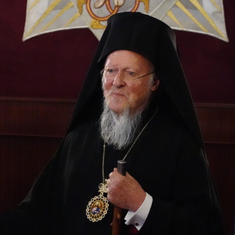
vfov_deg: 9.3
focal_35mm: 187
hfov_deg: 9.3
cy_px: 149
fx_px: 1436
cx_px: 25
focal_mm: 105
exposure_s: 1/1000
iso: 32000
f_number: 5.6
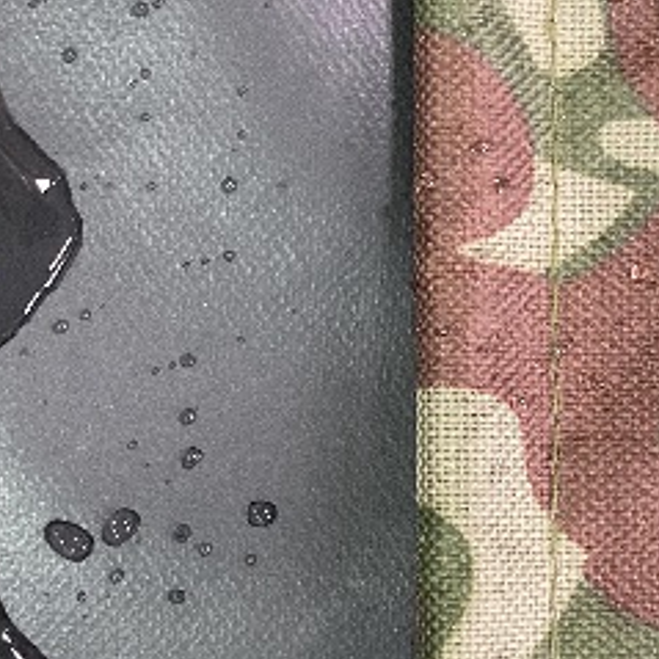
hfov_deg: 20.9
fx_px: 1788
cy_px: 323
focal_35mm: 83
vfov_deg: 20.9
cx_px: 358
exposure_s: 1/36
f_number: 1.8
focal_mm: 3.99
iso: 400
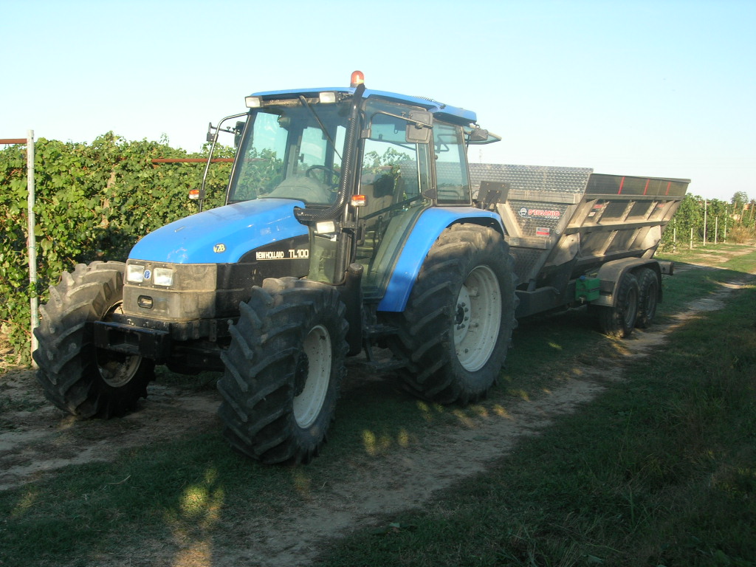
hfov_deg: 49.0
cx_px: 378
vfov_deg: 37.7
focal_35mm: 38
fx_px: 830
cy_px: 284
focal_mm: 7.8
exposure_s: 1/187
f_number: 4.8
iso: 64
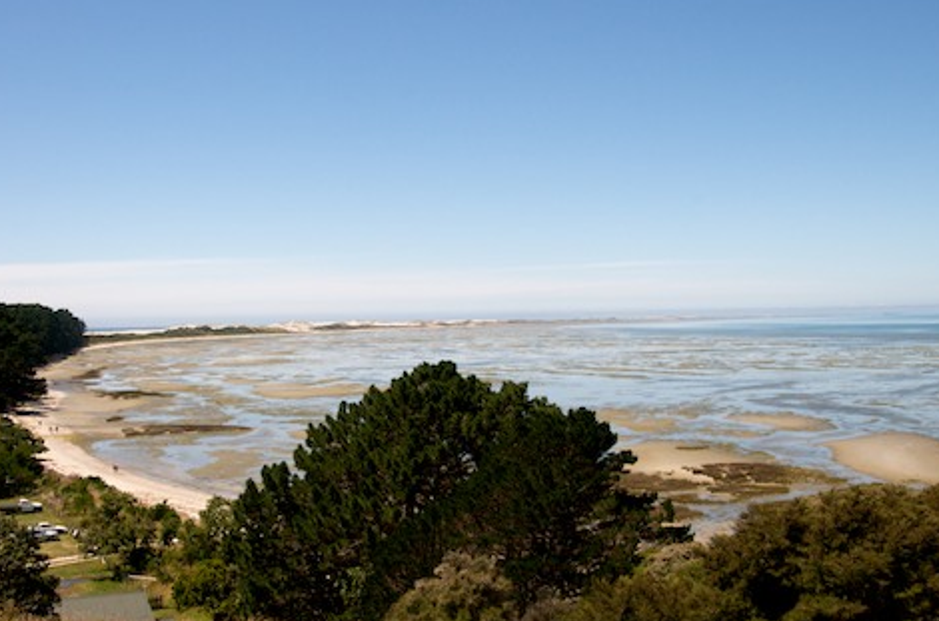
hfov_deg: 42.8
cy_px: 333
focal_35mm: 46
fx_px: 1197
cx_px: 416
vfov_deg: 29.1
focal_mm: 24
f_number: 11
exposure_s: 1/500
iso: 320
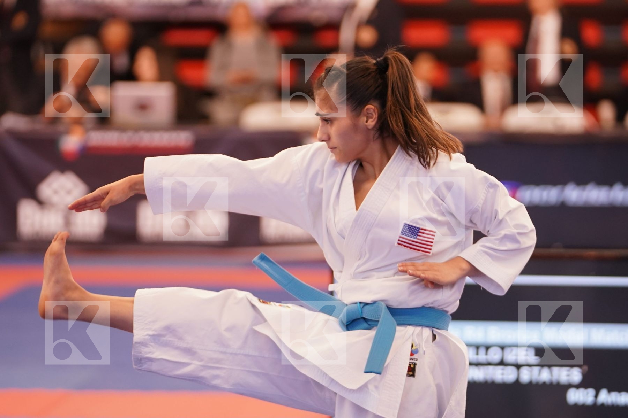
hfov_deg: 8.5
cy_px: 209
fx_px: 4204
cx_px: 314
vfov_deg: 5.7
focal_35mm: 241
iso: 1600
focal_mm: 161
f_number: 2.8
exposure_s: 1/500
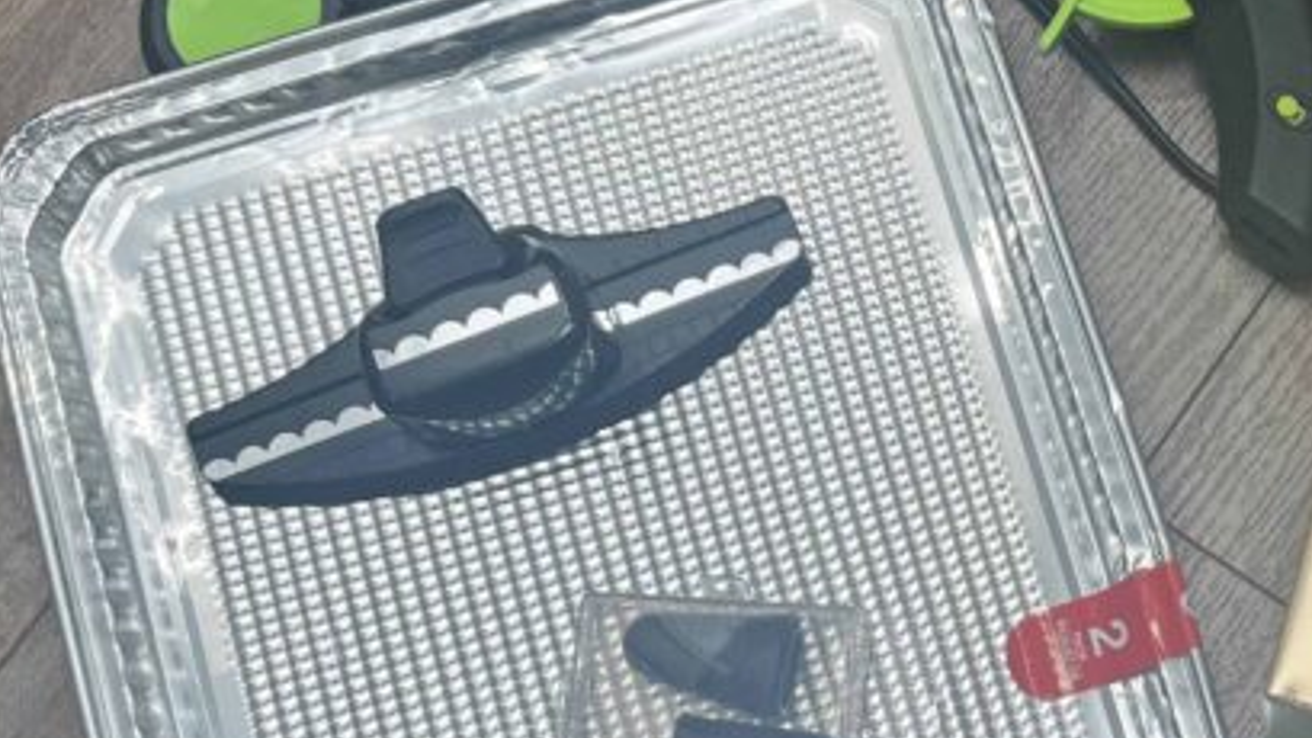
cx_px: 1216
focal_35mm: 71
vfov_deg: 16.9
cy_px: 581
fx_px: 2470
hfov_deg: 28.4
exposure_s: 1/120
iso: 50
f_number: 1.5
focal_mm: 5.7
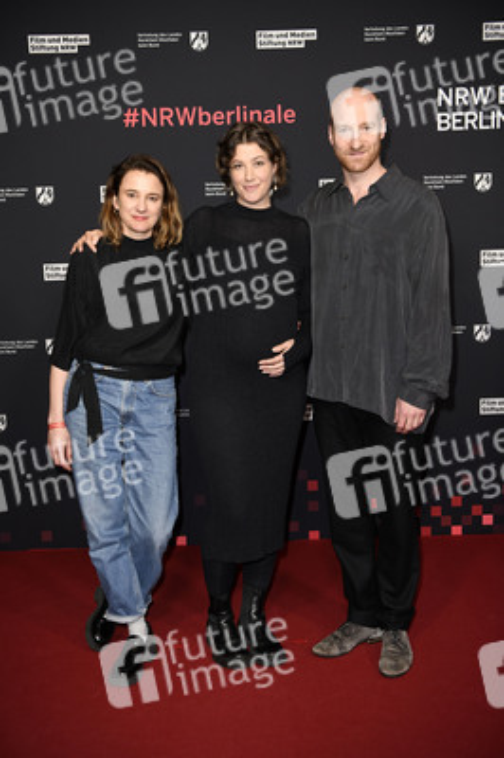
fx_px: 799
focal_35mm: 38
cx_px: 252
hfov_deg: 35.0
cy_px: 379
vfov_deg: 50.7
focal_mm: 38
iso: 800
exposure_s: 1/250
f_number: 4
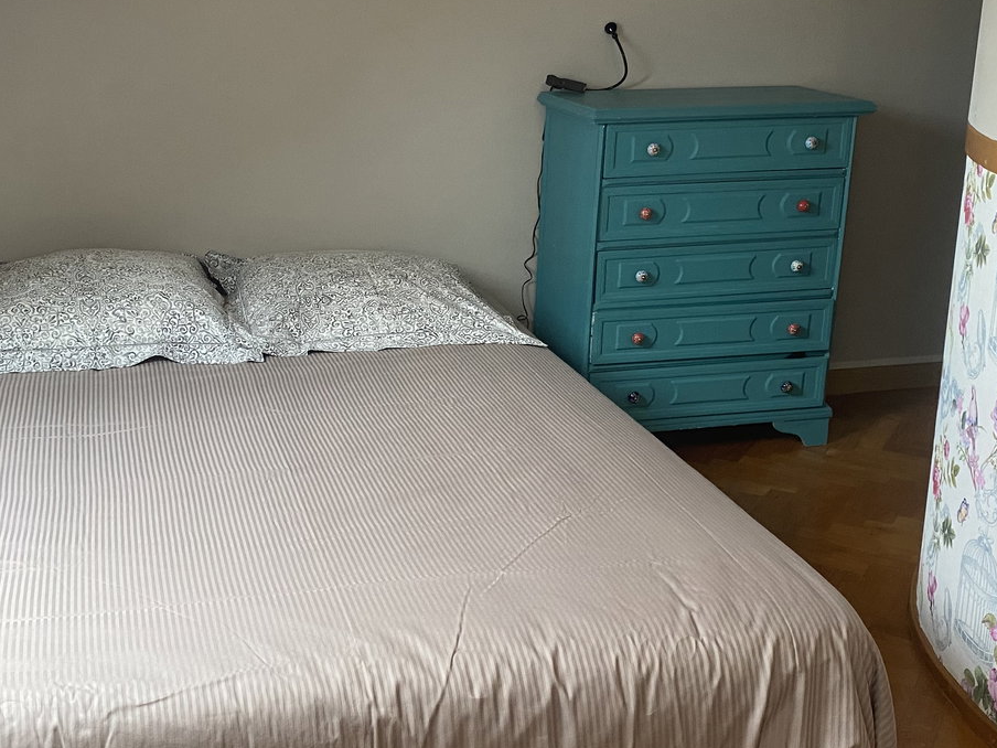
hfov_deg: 41.0
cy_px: 319
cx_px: 387
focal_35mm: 46
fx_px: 1325
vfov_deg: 31.5
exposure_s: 1/60
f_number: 1.8
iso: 160
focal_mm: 4.25
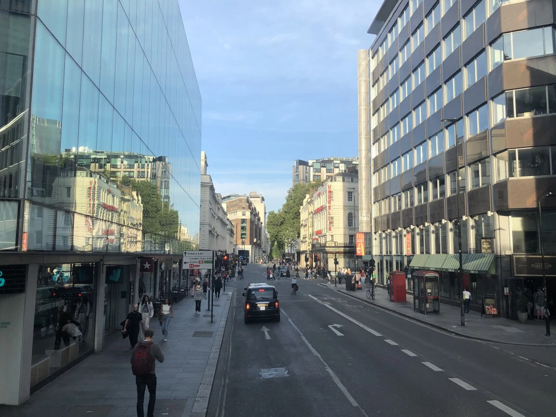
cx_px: 281
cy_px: 213
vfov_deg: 48.2
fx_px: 466
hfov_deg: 61.7
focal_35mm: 29
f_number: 1.8
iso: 20
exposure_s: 1/685
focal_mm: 4
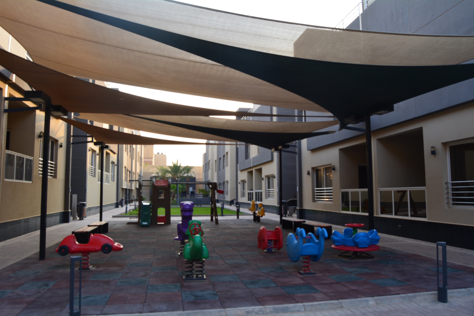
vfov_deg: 47.9
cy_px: 158
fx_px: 355
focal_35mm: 27
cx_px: 237
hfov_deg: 67.4
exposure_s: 1/100
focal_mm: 18
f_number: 9
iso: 400
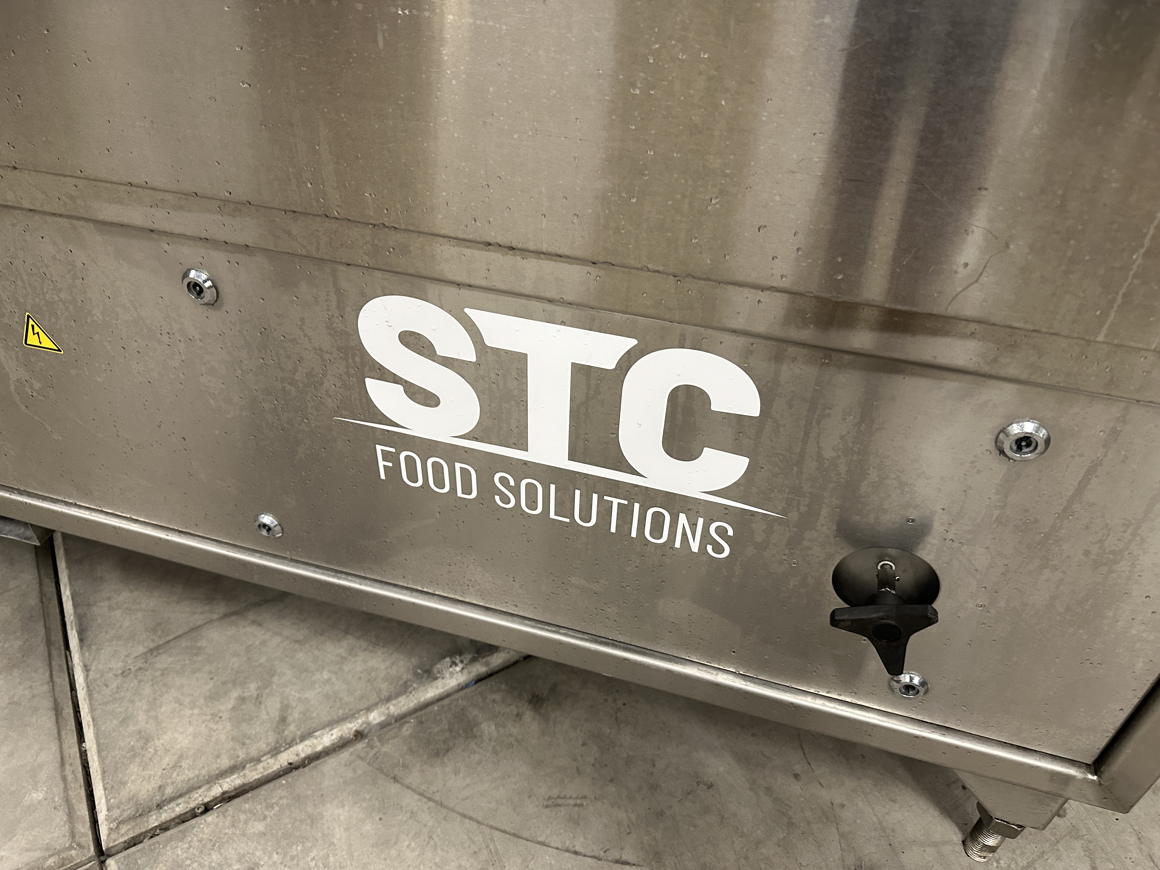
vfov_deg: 56.8
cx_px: 580
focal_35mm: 24
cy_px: 435
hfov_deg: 71.6
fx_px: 804
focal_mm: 6.86
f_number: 1.78
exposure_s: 1/50
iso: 400
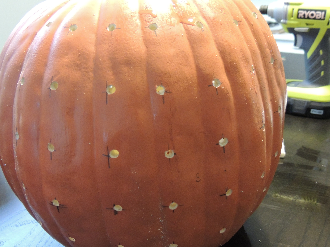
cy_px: 124
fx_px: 315
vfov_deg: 42.9
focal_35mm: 33
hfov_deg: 55.4
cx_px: 165
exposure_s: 1/10
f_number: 3.2
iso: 800
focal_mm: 5.8
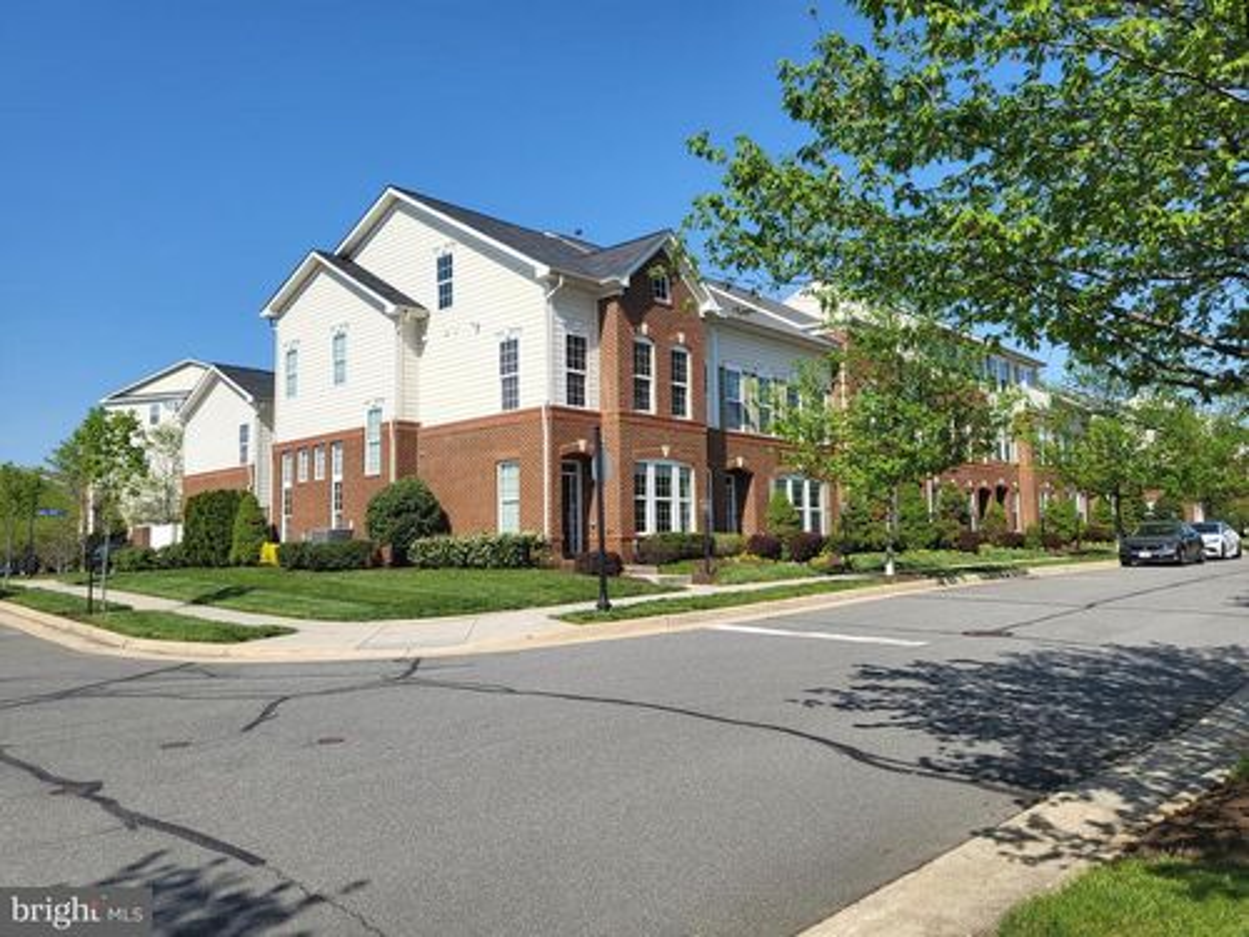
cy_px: 468
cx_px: 624
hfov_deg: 67.3
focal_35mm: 26
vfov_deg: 53.1
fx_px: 938
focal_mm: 4.25
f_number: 1.8
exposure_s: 1/3018
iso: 50
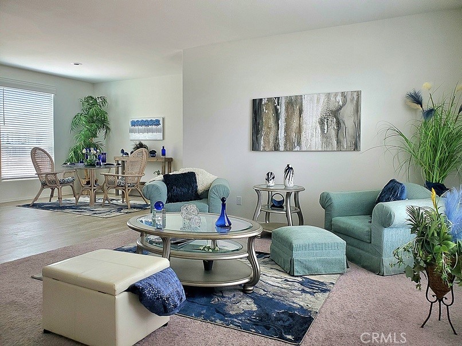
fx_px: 347
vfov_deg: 53.0
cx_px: 231
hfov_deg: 67.3
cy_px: 173
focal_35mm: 26
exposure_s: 1/120
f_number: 2.4
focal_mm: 4.3
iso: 200
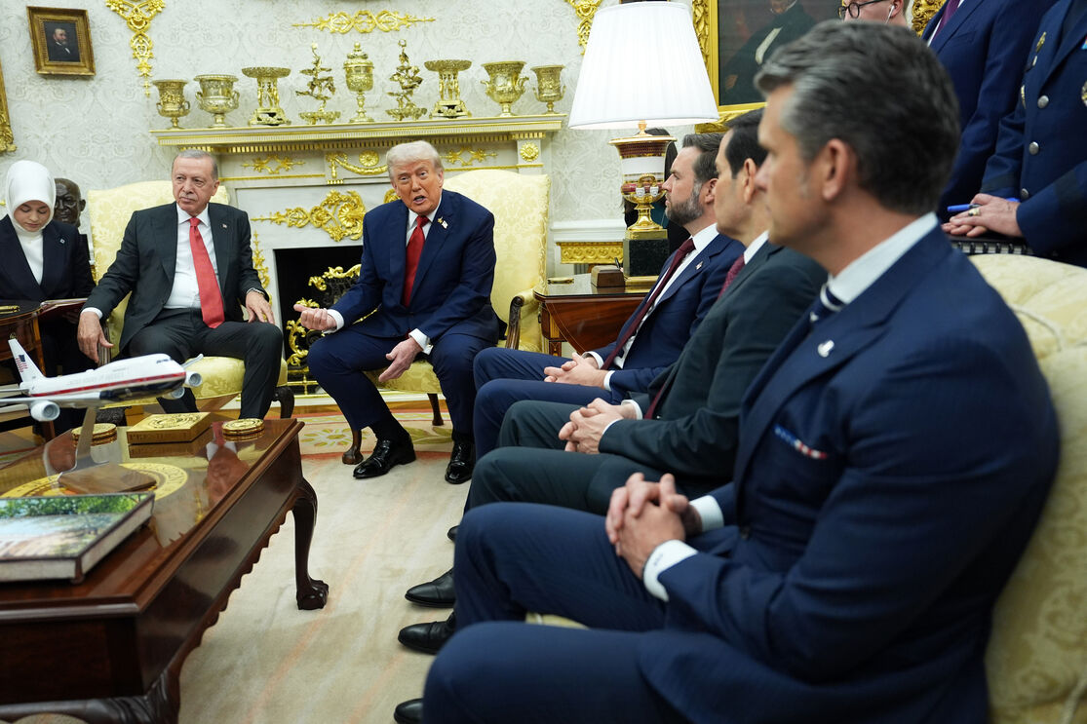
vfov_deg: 43.6
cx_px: 544
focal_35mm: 30
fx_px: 906
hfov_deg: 61.9
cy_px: 362
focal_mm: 30
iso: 2000
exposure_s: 1/200
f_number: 2.8
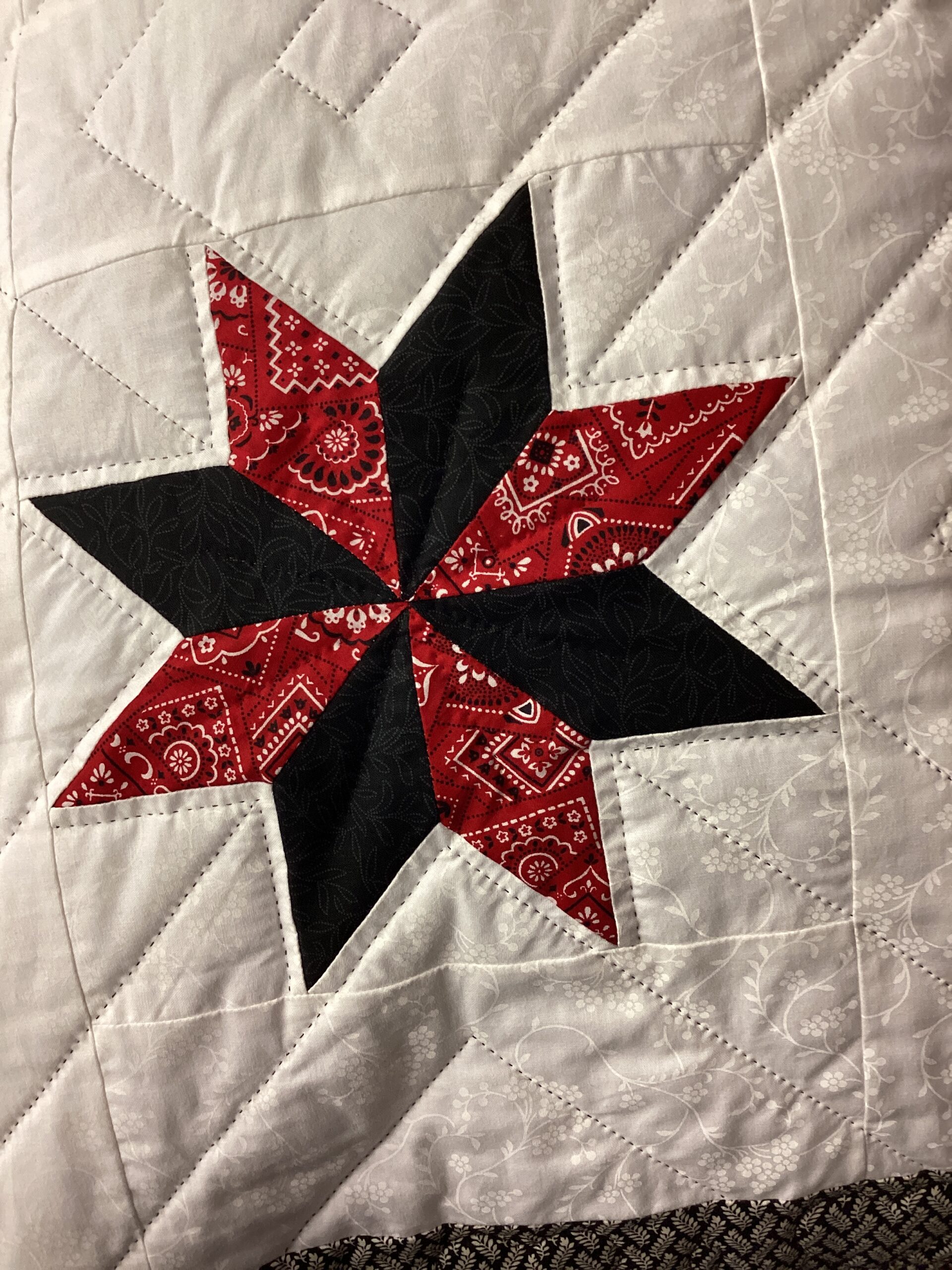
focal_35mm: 31
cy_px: 635
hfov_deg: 45.4
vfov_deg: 58.4
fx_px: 1137
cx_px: 476
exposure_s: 1/50
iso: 125
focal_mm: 3.3
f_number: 2.4
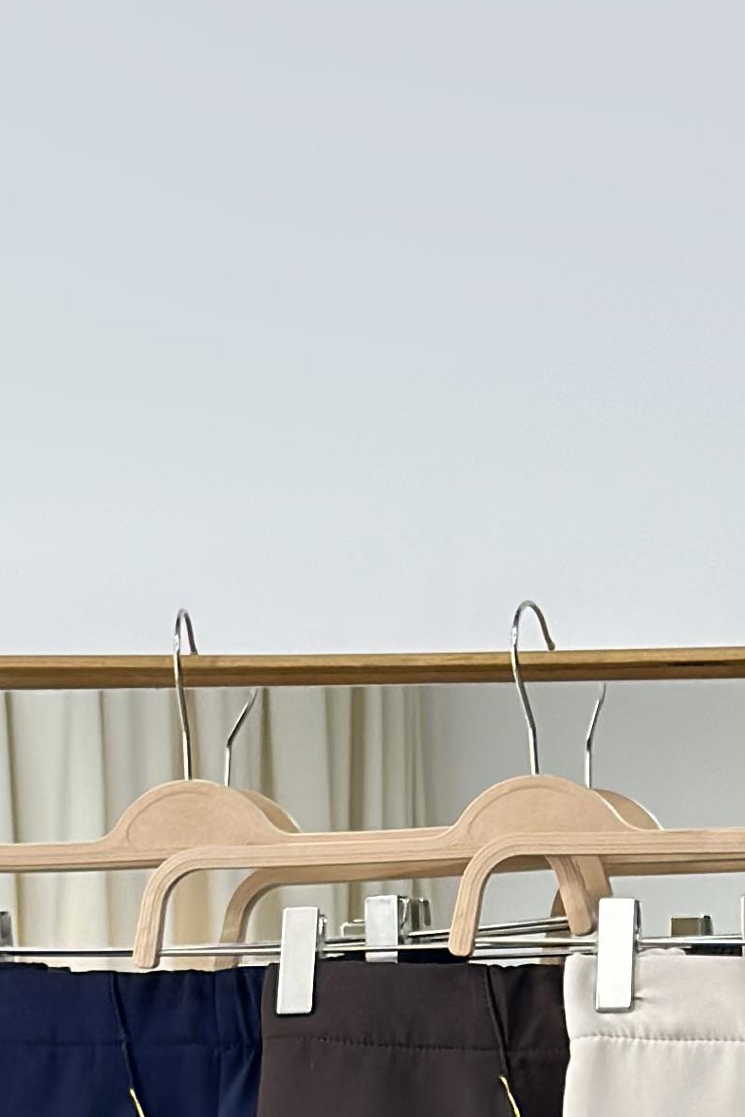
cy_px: 1585
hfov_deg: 8.0
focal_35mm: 171
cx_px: 773
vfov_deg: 11.6
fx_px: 5306
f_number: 1.78
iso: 64
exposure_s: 1/178
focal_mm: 6.86
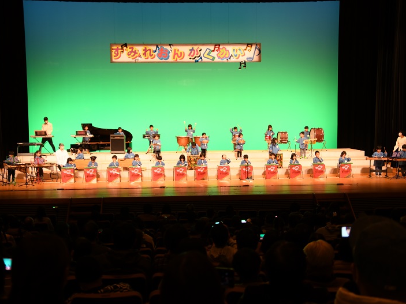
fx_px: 551
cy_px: 152
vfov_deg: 30.9
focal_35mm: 47
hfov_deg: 40.4
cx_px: 188
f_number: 3.5
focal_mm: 29
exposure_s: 1/30
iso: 500
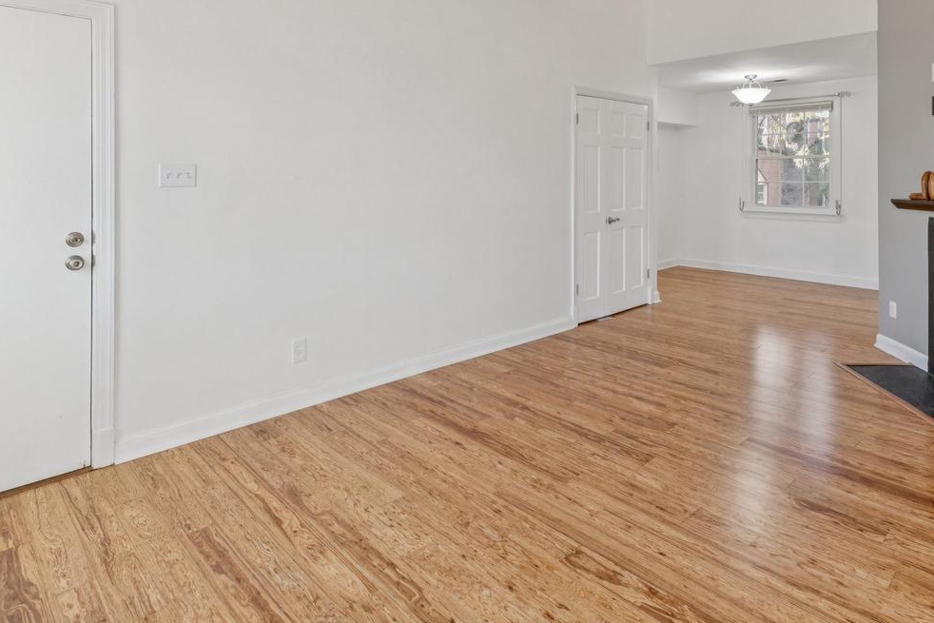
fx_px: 571
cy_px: 168
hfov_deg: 78.4
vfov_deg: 55.0
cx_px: 513
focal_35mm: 22
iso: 250
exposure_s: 1/15
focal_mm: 10
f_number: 9
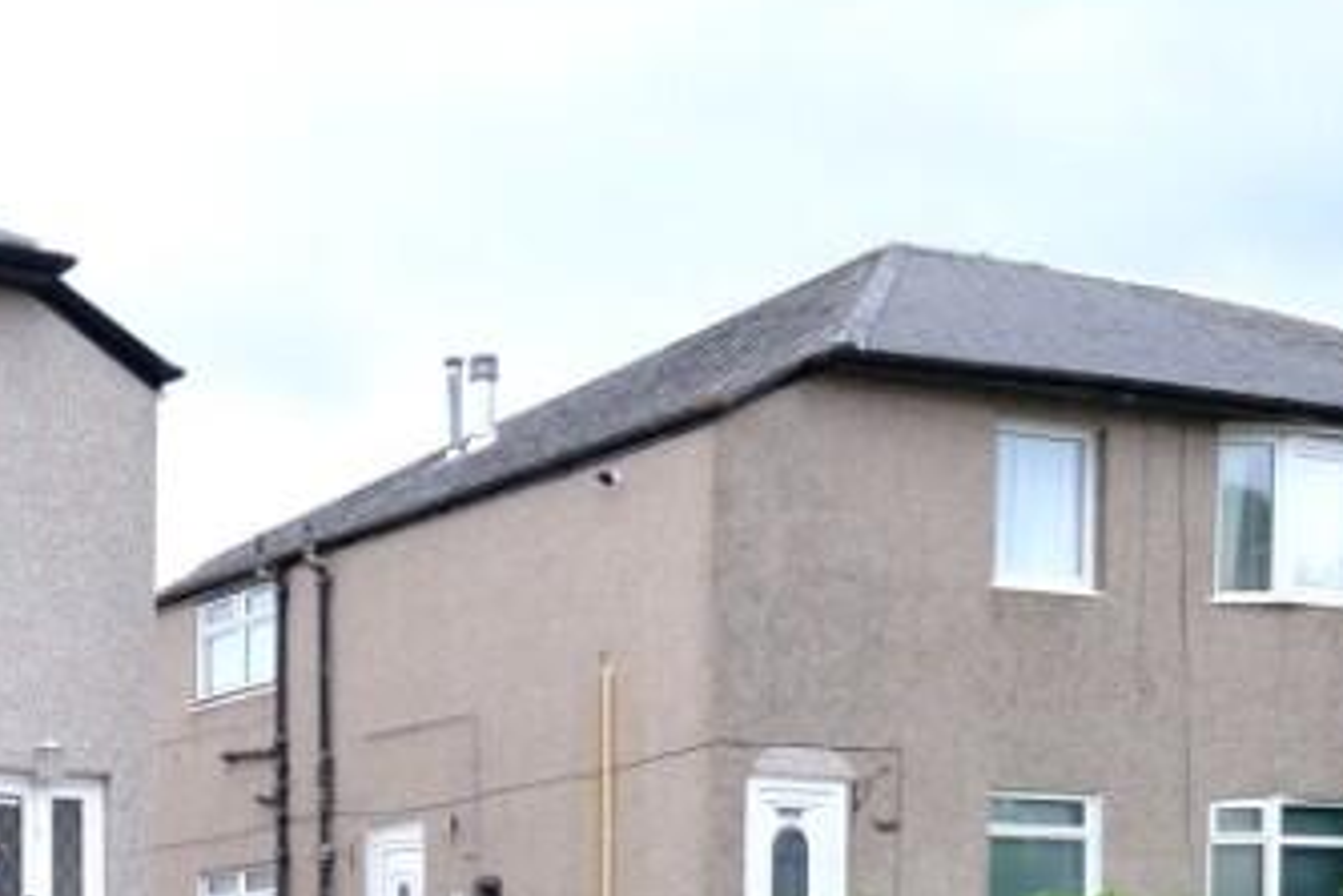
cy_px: 673
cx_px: -527
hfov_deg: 30.4
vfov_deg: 28.8
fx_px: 1717
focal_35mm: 46
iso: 160
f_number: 5
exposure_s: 1/120
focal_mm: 10
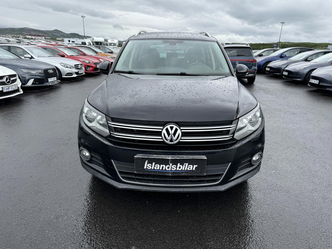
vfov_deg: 56.8
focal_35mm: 24
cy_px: 124
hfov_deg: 71.6
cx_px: 166
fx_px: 230
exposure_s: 1/1010
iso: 80
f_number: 1.78
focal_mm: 6.76
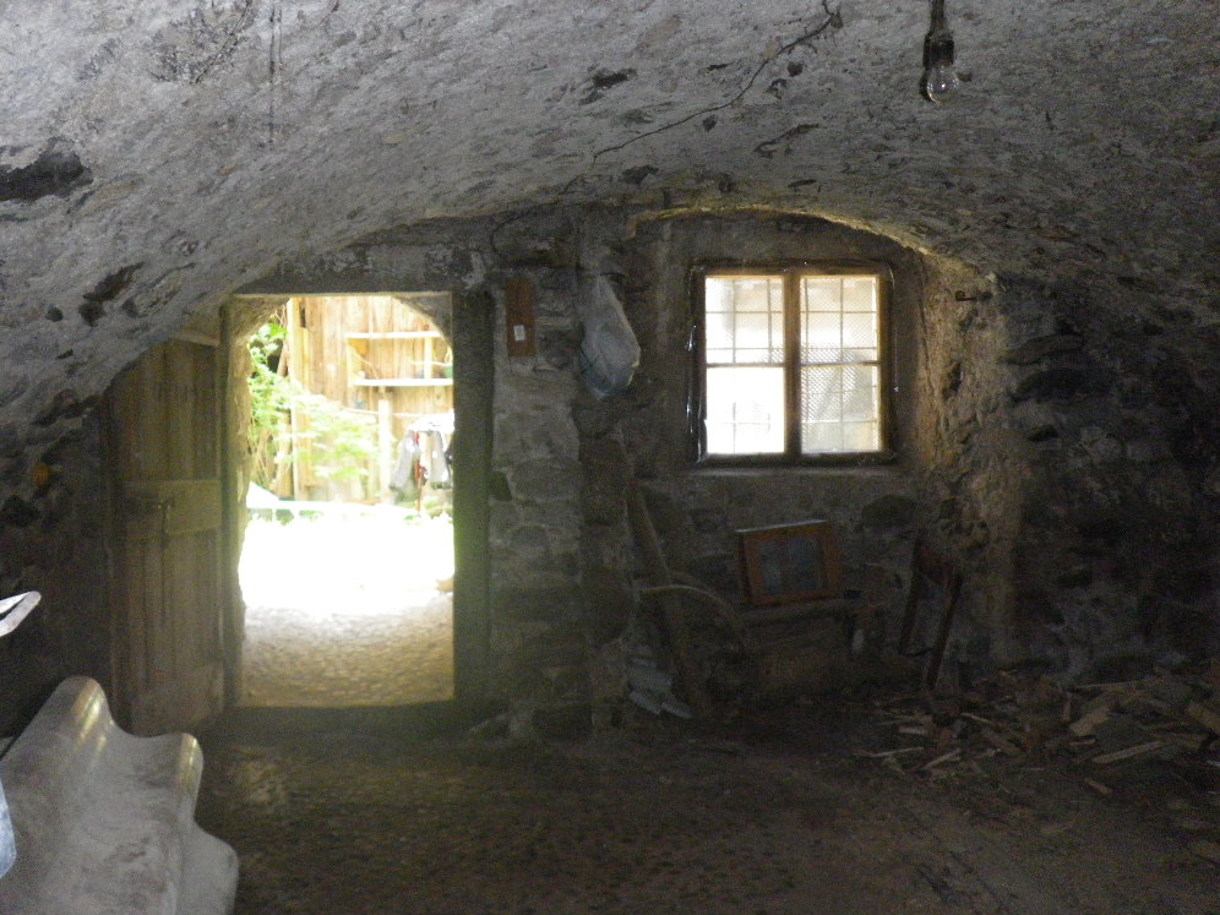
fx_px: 1269
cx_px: 598
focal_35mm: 36
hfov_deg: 51.4
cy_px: 461
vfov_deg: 39.7
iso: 400
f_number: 3.8
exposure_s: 1/60
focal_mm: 6.2
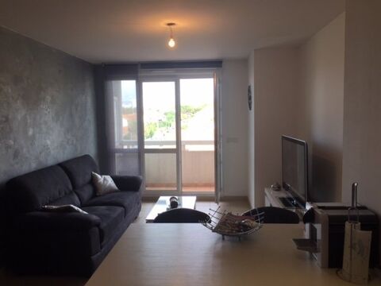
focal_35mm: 29
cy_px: 143
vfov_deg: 48.2
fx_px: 319
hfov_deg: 61.7
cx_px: 190
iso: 32
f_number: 2.2
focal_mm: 4.15
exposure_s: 1/120
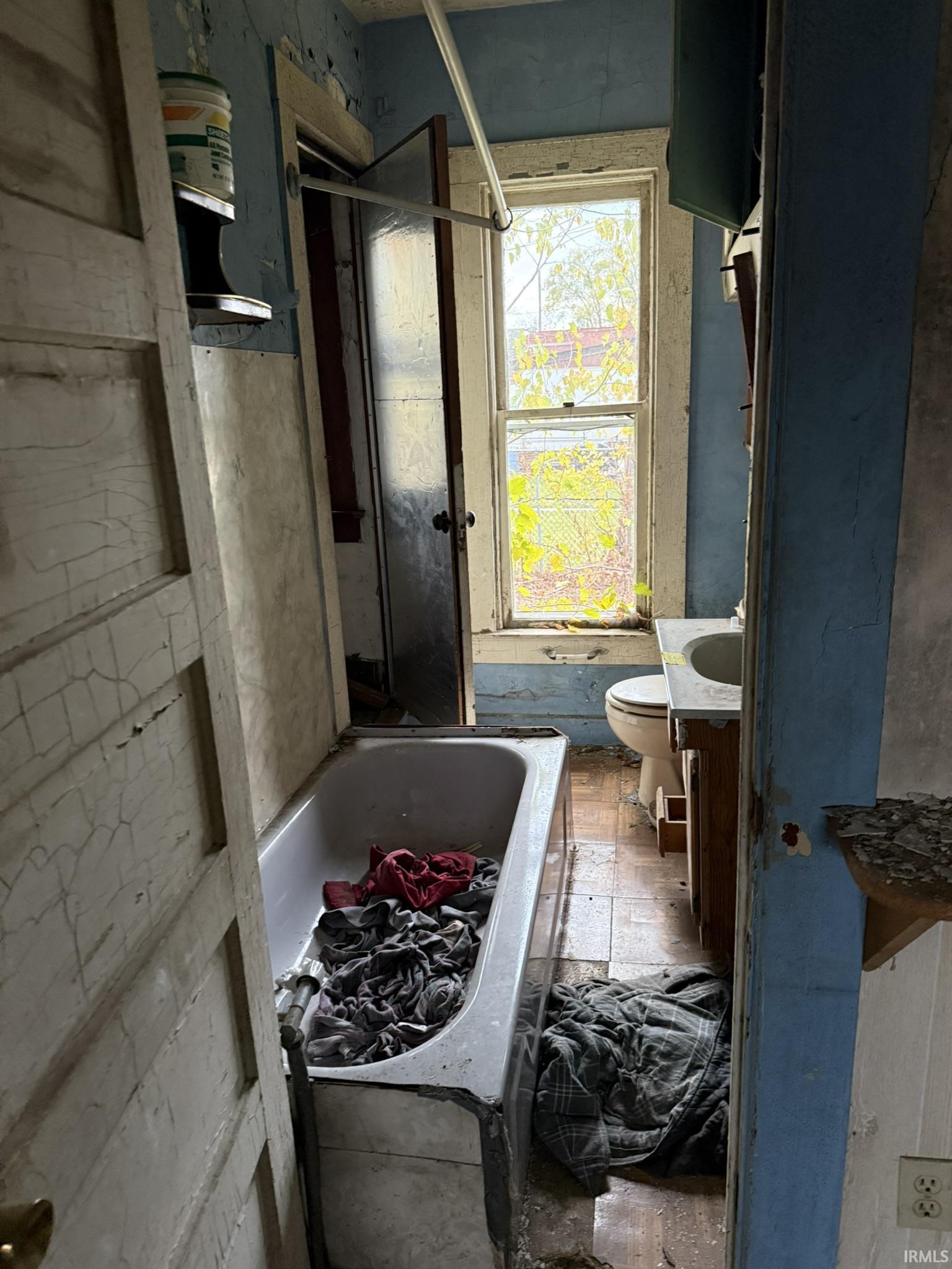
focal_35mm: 24
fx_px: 880
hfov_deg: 56.8
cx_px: 476
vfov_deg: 71.6
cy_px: 634
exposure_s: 1/60
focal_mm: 6.76
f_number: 1.78
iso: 640
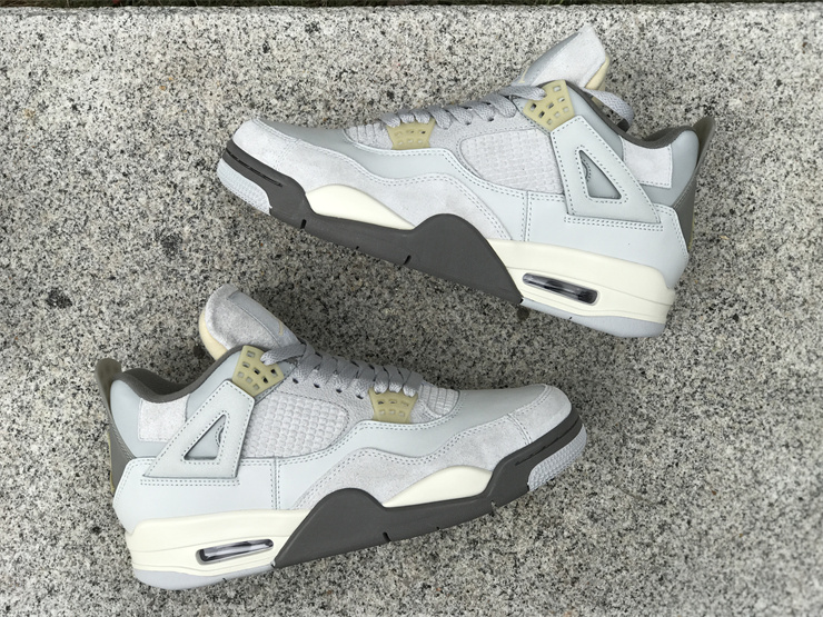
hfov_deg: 33.8
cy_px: 308
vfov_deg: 25.7
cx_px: 412
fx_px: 1355
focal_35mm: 57
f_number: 2.8
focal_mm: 6.6
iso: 20
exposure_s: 1/215
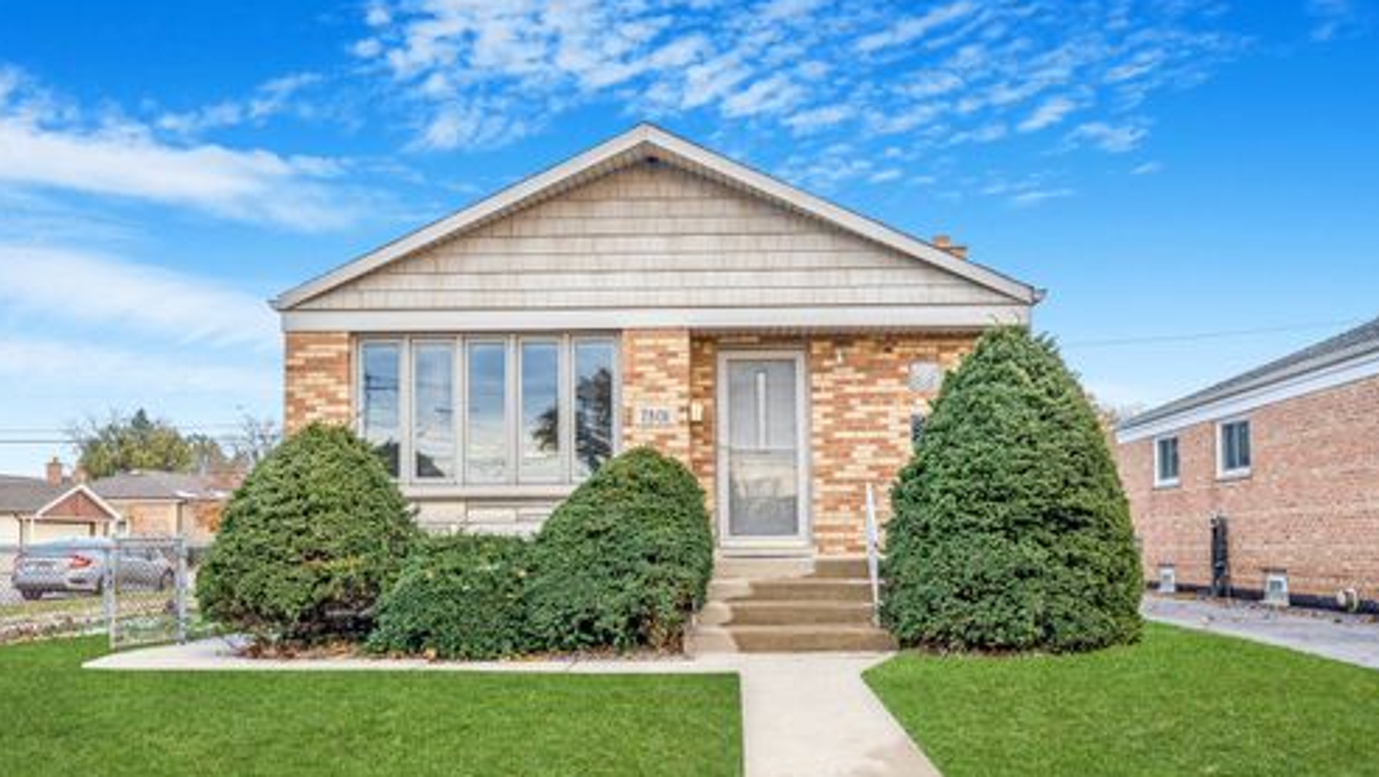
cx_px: 687
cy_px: 461
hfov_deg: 59.5
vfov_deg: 35.5
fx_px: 1207
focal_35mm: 33
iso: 640
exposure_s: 1/100
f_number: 9
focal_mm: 31
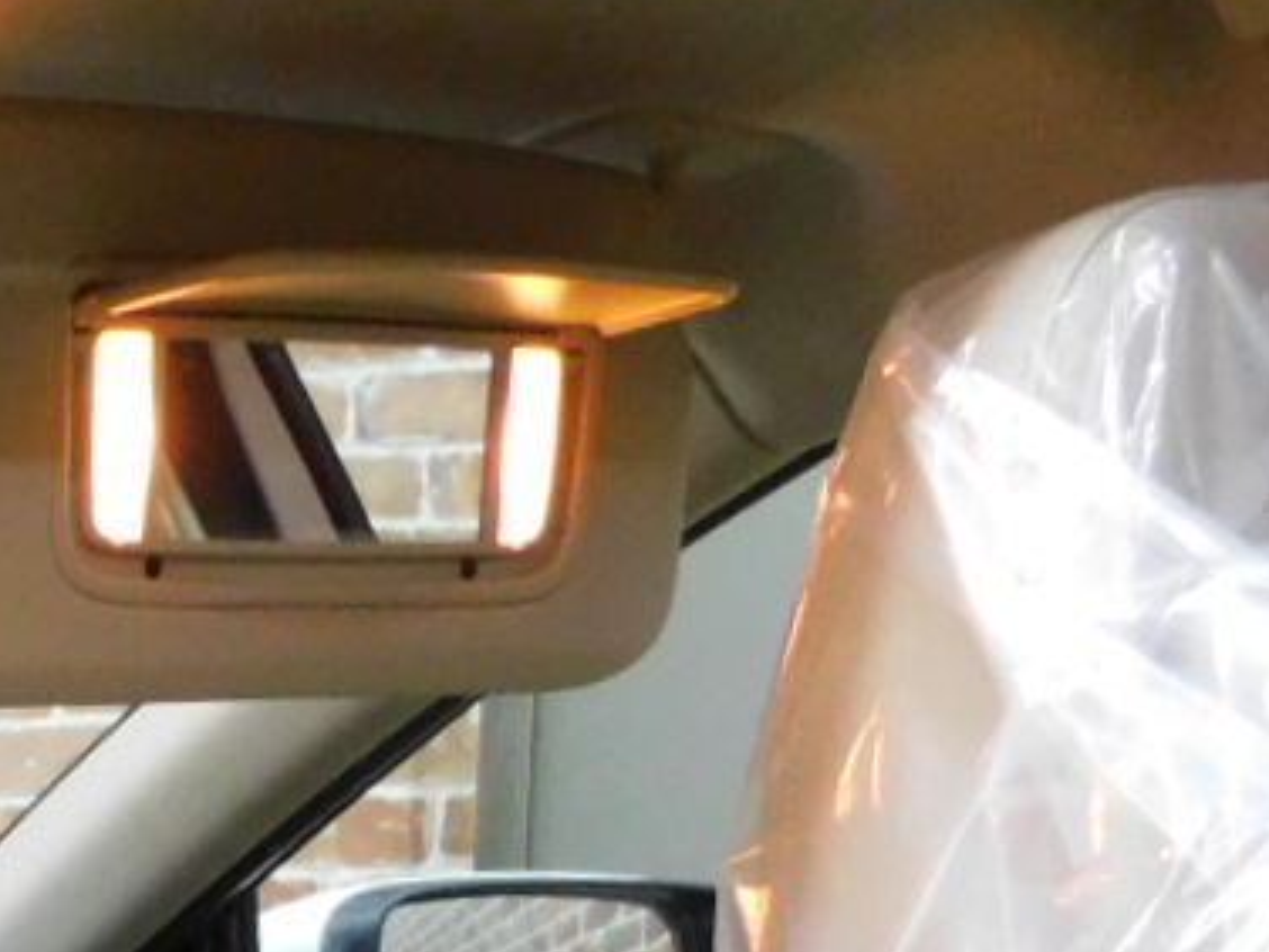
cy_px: 1978
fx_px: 3593
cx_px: -709
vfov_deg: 12.9
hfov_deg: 17.7
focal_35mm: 98
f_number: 3
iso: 400
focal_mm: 4
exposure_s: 1/25
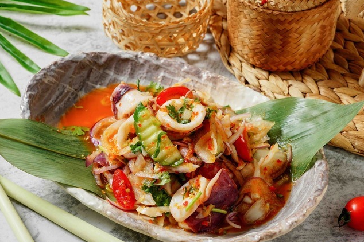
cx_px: 174
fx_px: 920
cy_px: 133
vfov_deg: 15.0
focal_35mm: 91
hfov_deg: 22.4
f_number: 10
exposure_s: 1/60
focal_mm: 58
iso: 100
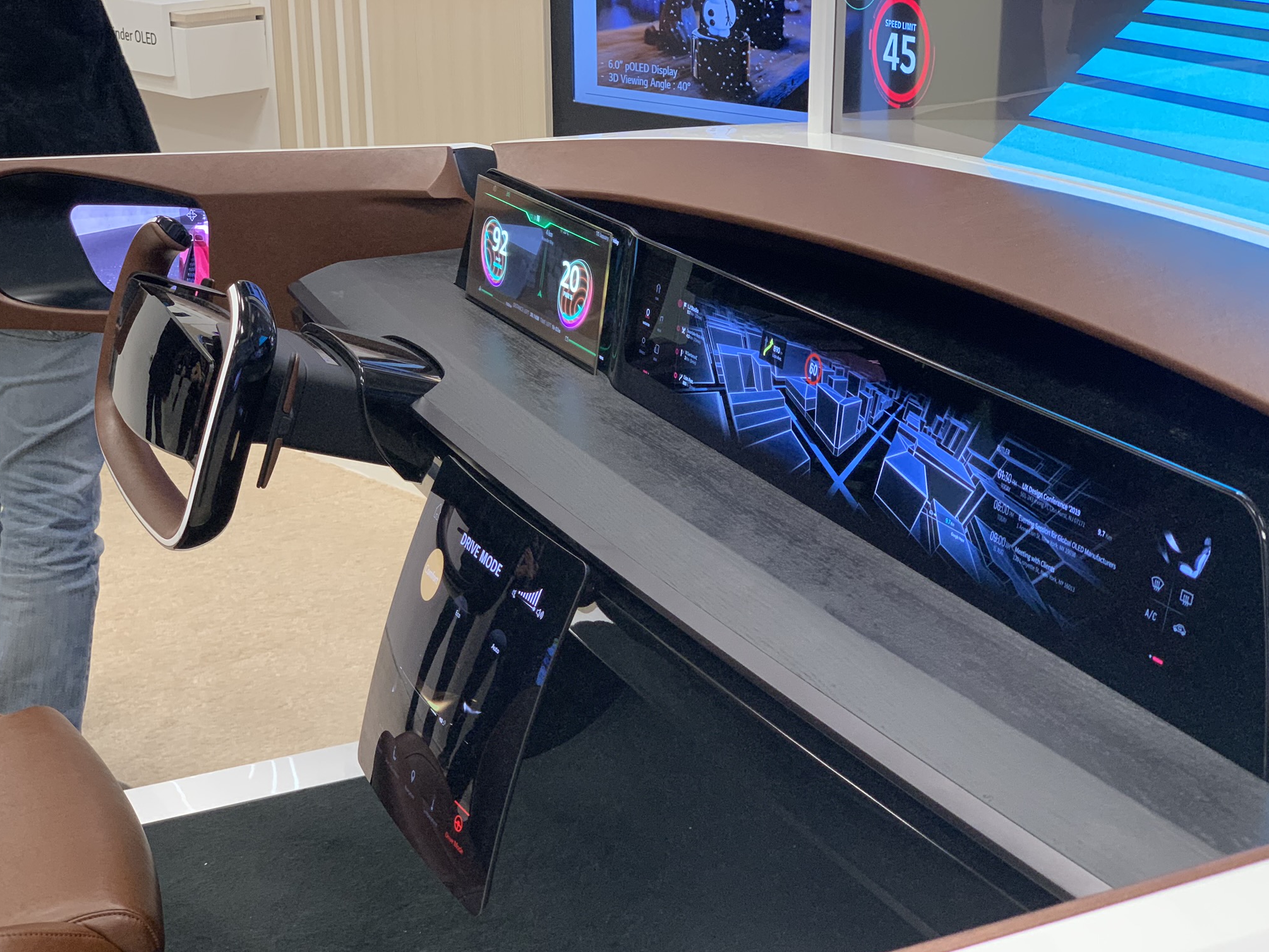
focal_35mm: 53
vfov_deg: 27.5
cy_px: 485
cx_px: 629
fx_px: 1943
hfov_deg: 36.2
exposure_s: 1/60
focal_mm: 6
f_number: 2.4
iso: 250
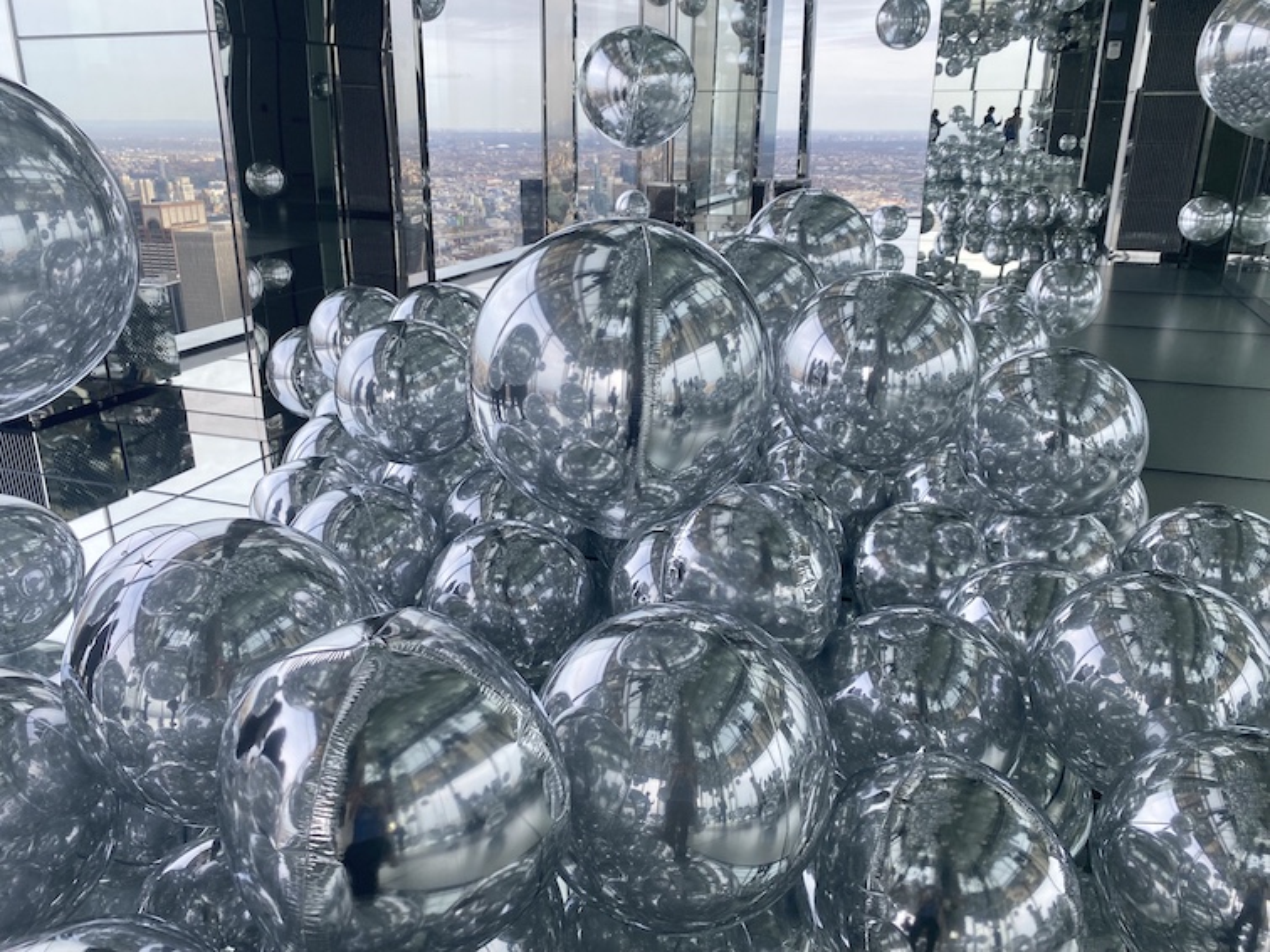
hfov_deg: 67.3
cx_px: 635
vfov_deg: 53.1
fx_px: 954
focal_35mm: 26
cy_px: 476
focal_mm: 4.25
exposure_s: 1/706
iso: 32
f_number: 1.8
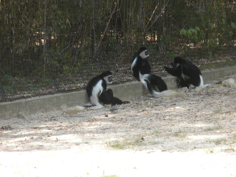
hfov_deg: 7.6
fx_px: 1773
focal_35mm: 260
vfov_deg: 5.7
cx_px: 118
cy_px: 88
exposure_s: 1/43.8
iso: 64
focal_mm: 46.2
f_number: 5.3
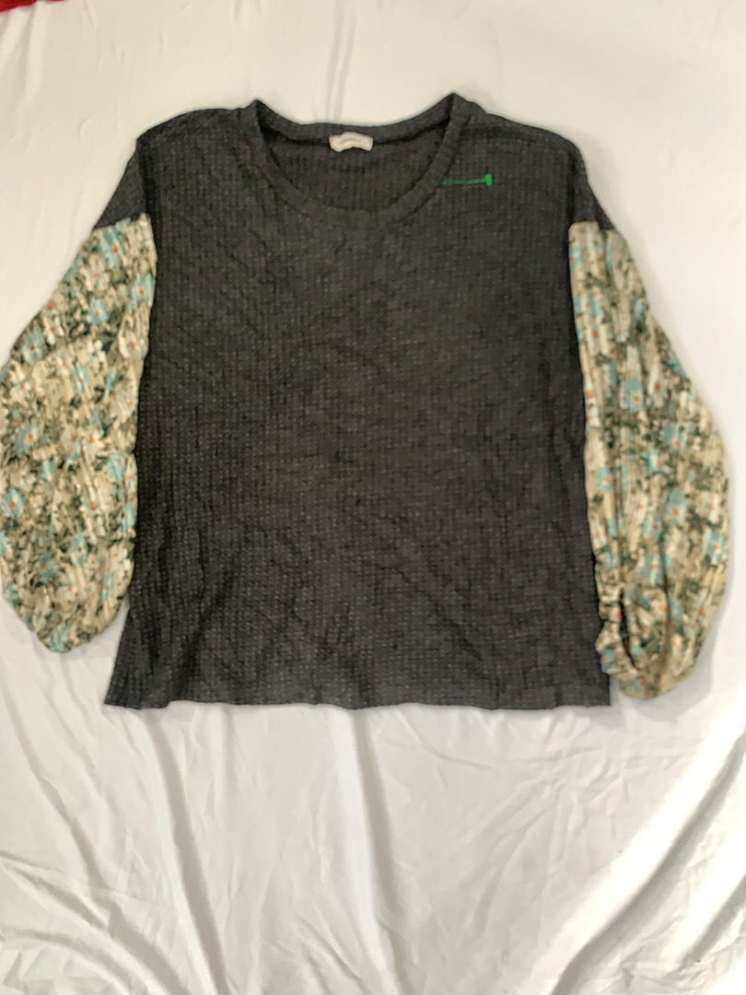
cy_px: 498
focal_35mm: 26
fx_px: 747
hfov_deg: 53.1
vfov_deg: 67.3
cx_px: 373
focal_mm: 4.25
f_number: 1.8
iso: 50
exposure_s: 1/61
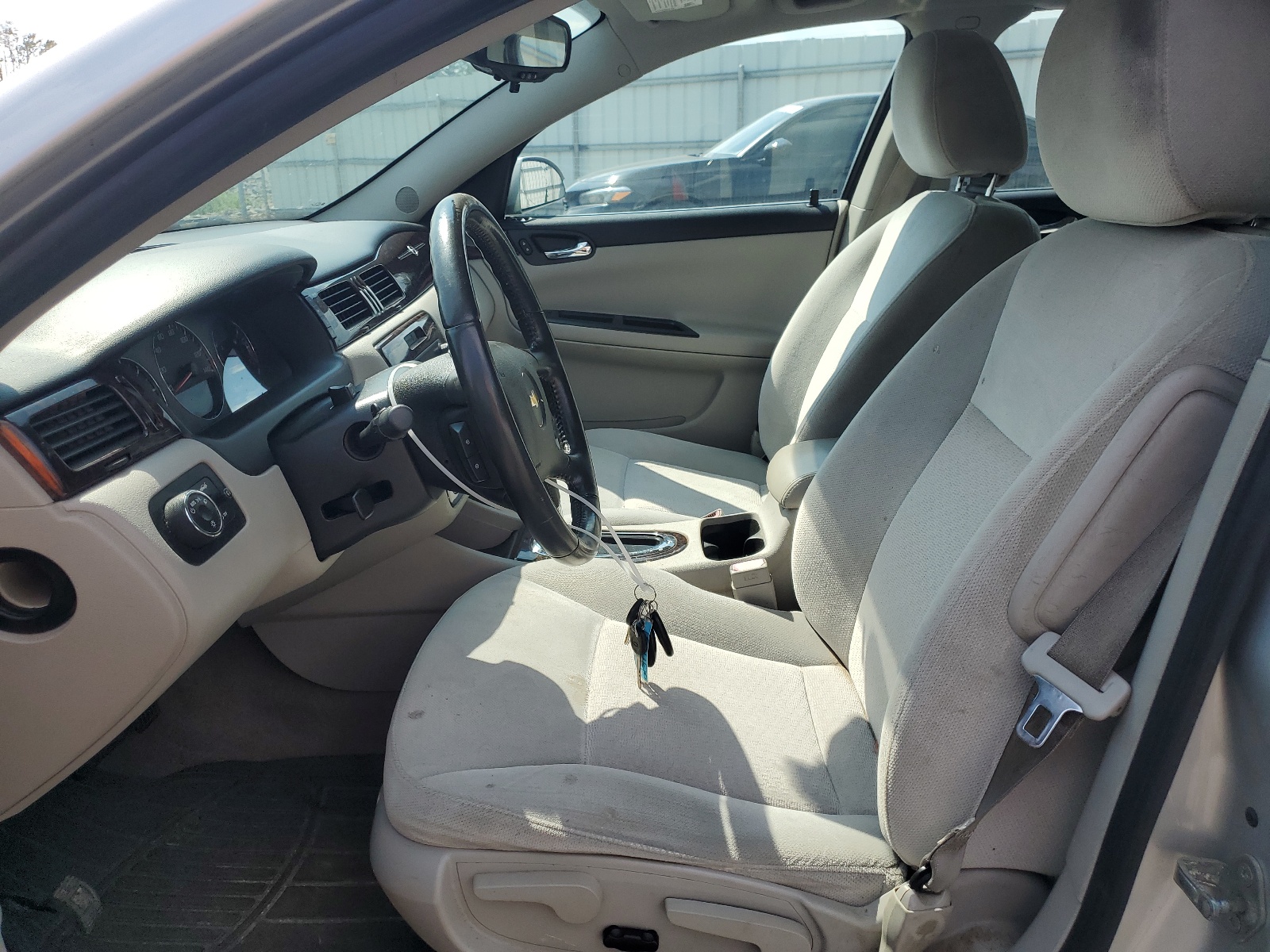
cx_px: 635
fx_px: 954
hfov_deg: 67.3
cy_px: 476
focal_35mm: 26
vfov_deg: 53.1
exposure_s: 1/2000
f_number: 1.5
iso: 50
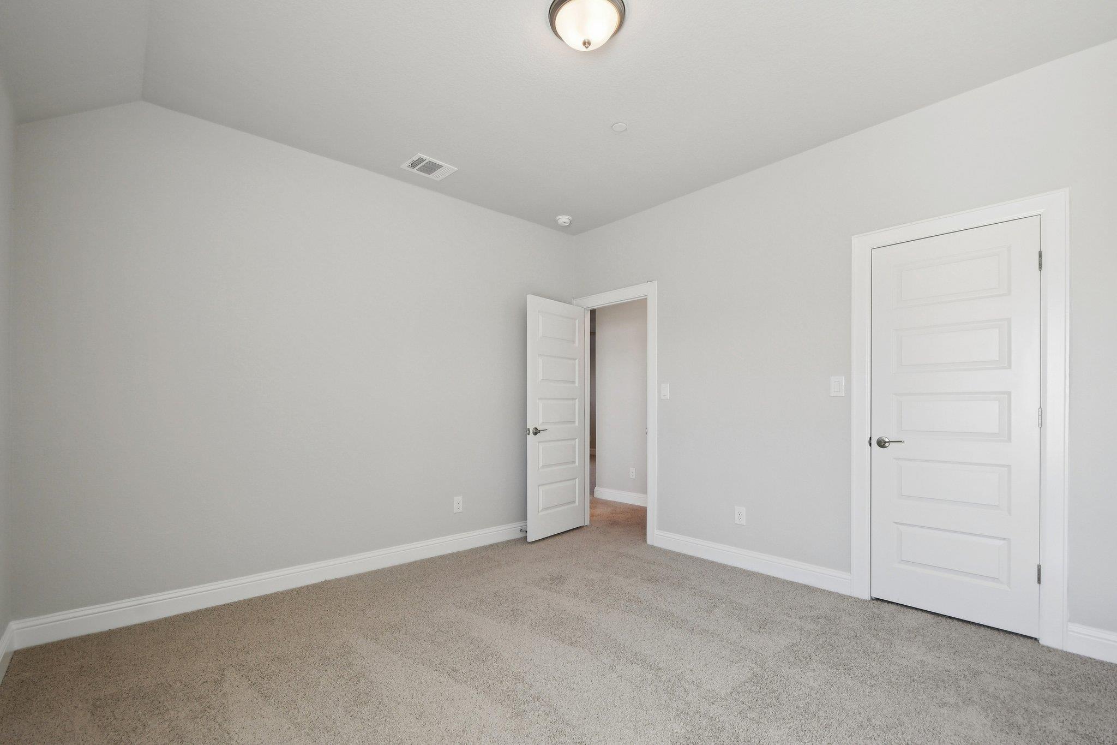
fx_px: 465
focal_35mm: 15
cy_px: 372
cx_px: 558
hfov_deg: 100.4
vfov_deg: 77.3
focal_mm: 10
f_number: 8
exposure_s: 1/60
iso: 400
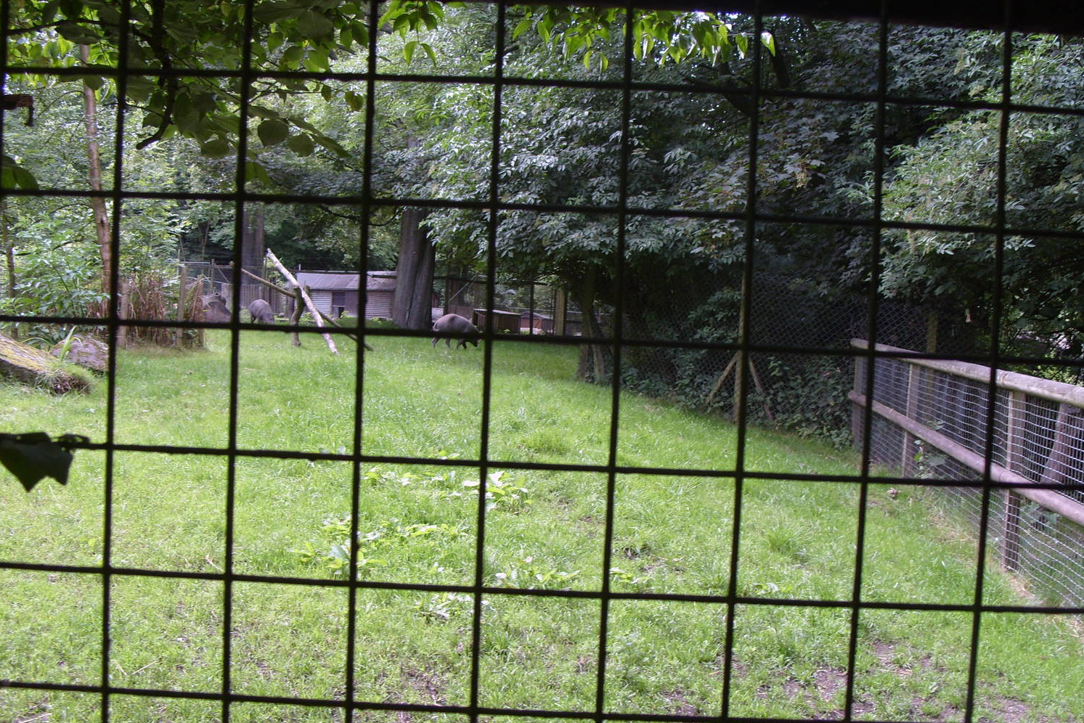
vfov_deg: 34.2
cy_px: 367
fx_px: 1174
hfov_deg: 49.5
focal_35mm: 39
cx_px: 545
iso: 80
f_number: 2.8
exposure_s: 1/90
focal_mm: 7.8
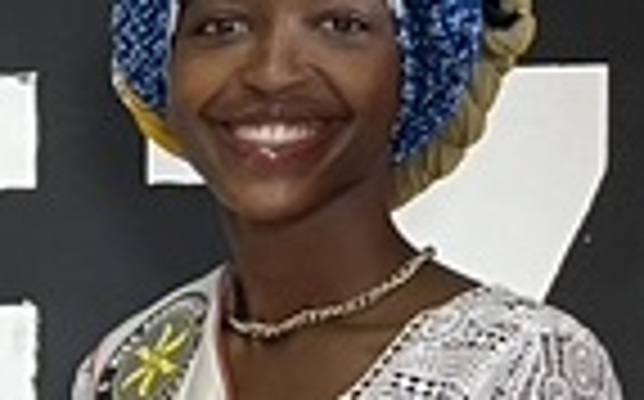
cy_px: 715
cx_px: -914
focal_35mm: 198
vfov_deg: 6.5
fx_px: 3471
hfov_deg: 9.4
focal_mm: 4.2
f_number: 1.6
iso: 100
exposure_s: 1/50
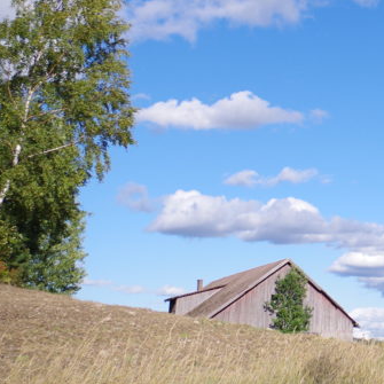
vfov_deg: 21.7
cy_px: 34
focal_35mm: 78
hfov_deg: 19.3
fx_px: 979
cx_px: 579
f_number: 5
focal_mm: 20
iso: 100
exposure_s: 1/400
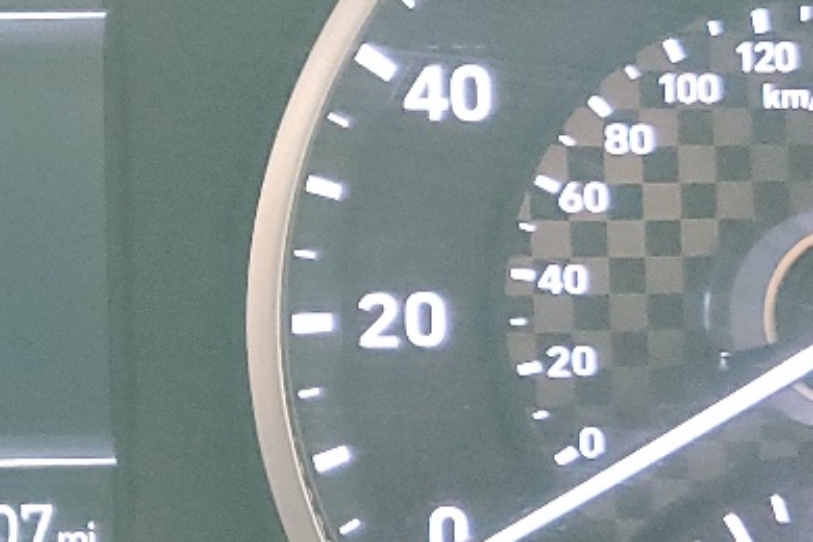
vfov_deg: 12.3
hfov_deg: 17.6
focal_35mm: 111
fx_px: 2507
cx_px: -144
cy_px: 221
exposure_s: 1/40
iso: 372
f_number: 1.5
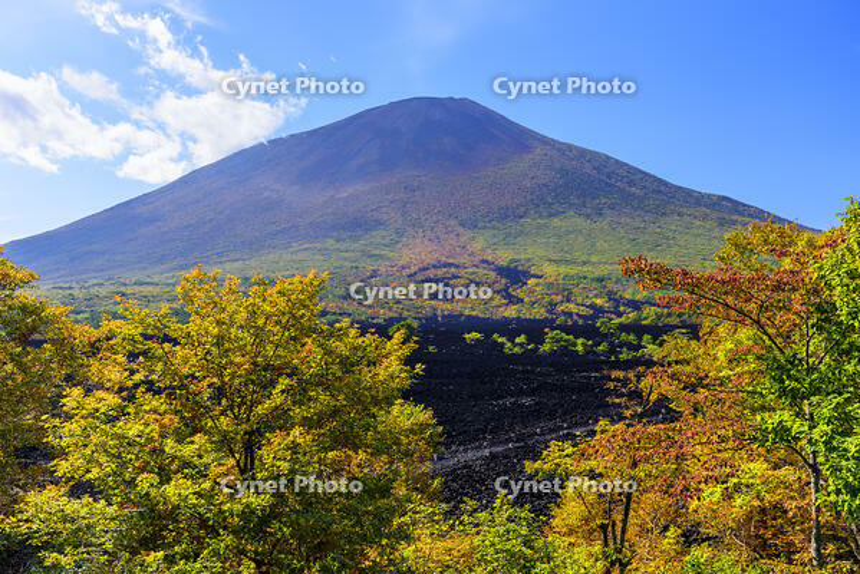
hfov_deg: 55.8
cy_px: 287
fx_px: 813
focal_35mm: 34
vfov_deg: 38.9
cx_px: 430
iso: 64
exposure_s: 1/6
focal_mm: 34
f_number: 16
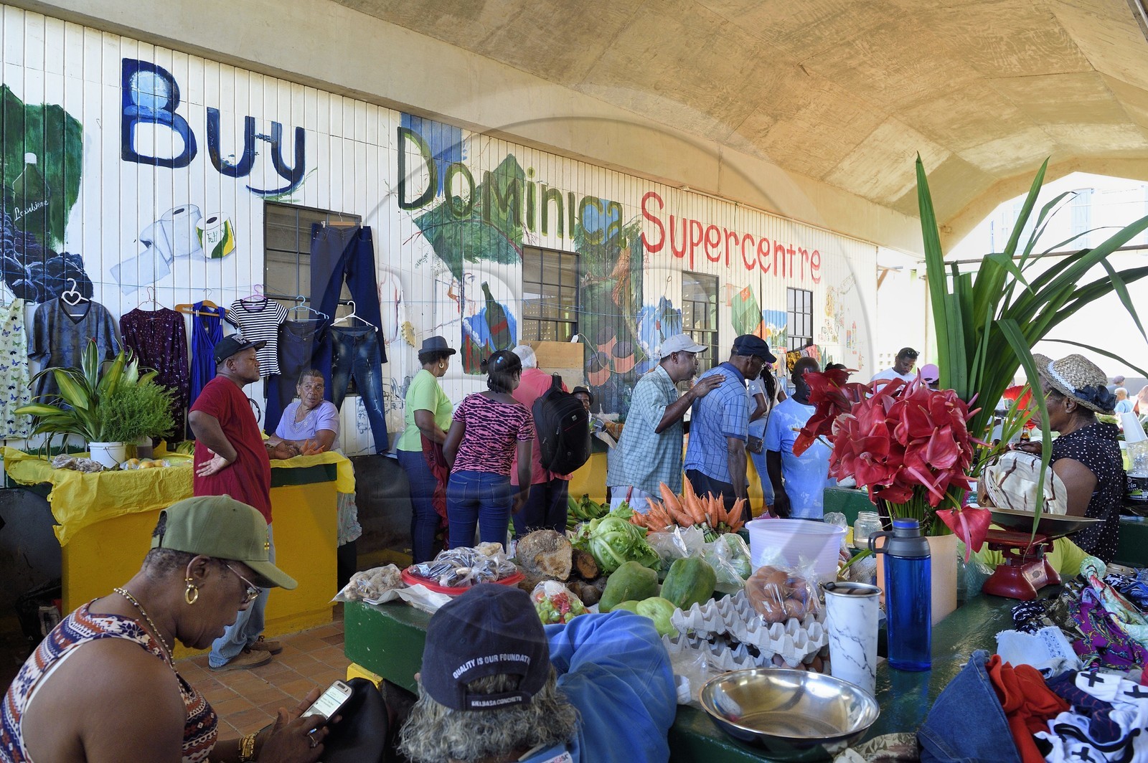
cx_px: 574
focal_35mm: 24
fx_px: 765
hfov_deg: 73.8
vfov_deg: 53.1
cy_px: 382
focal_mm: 24
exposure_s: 1/60
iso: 1600
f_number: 8
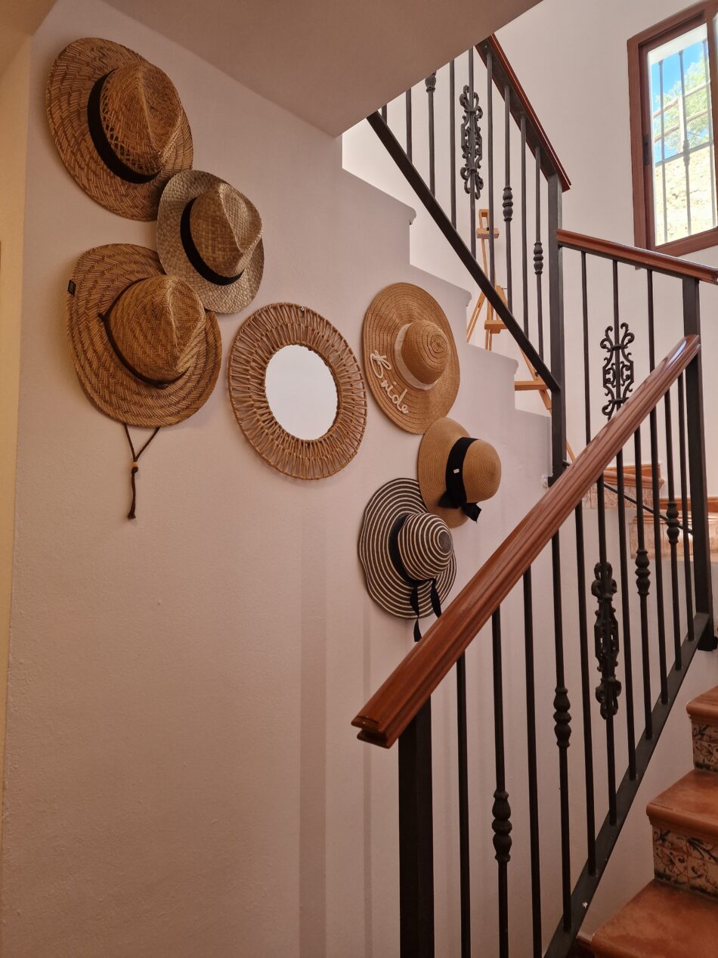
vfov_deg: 73.9
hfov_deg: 58.9
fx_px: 636
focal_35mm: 23
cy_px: 479
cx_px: 359
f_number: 1.8
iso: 160
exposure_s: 1/100
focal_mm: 6.4
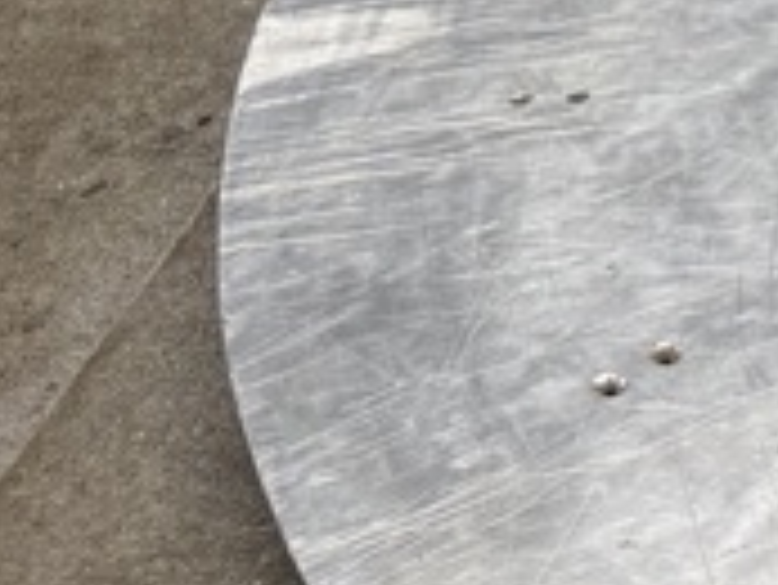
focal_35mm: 142
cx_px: 2190
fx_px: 3194
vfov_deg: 9.7
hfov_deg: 10.6
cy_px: -608
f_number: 1.78
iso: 100
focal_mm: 6.76
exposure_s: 1/120
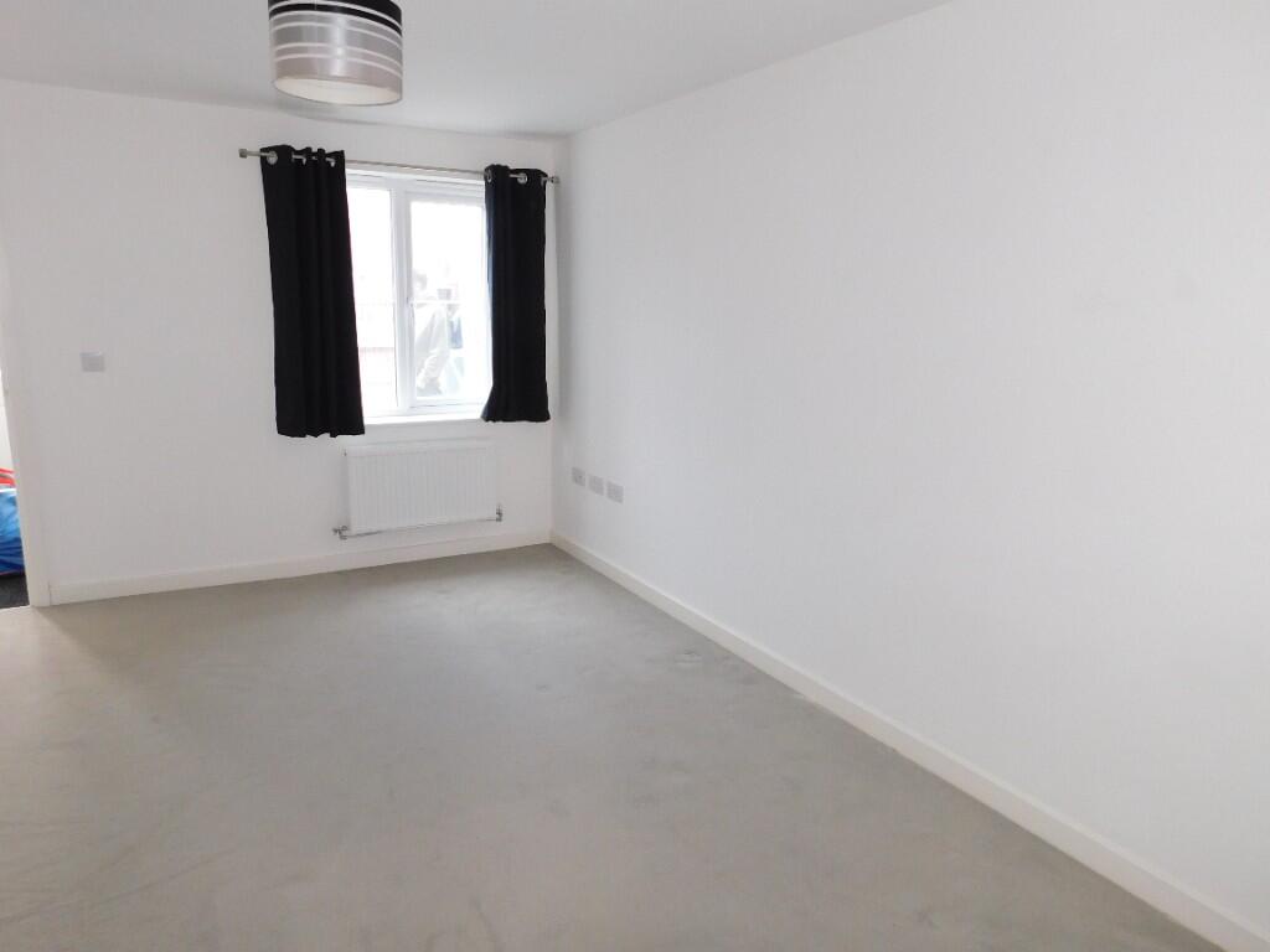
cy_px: 476
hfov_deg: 73.9
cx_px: 635
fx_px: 844
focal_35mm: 23
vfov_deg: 58.9
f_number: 3
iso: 200
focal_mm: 4
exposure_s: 1/30
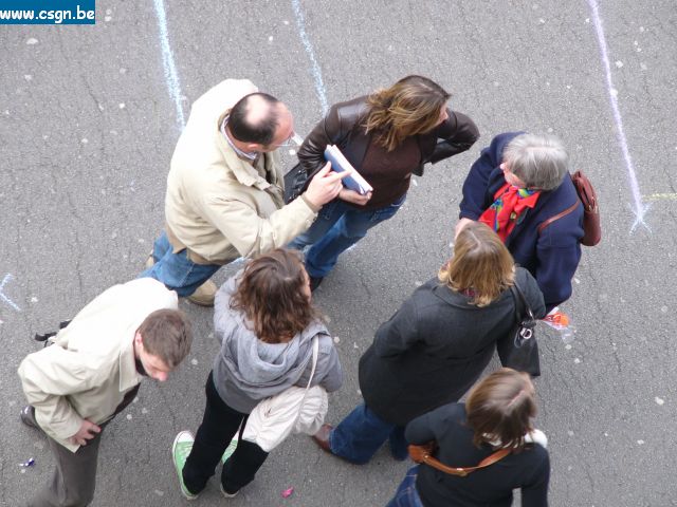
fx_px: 4322
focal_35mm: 221
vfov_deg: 6.7
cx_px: 338
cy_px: 254
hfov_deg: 9.0
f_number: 3.3
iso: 50
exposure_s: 1/125
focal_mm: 36.7
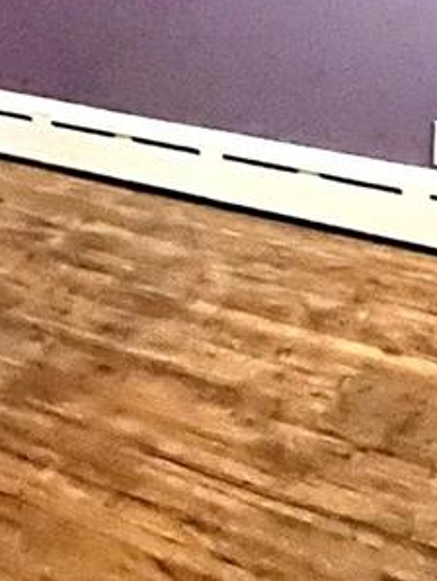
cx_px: -18
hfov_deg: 21.1
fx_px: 1126
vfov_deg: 26.7
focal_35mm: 67
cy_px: -55
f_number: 1.8
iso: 1250
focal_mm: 1.57
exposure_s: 1/30
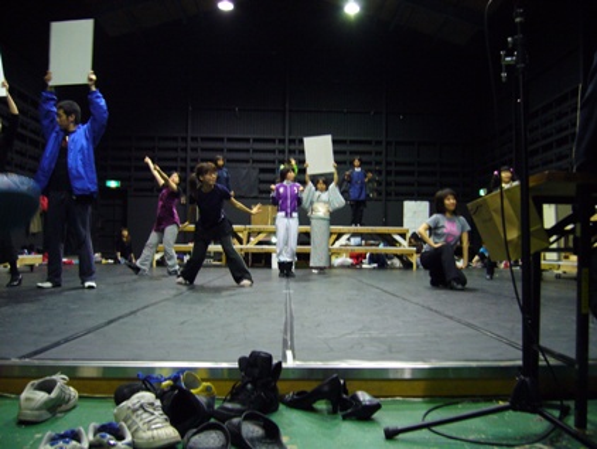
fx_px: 604
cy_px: 224
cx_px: 298
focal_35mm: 35
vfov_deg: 40.7
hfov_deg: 52.6
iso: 200
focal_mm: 5.8
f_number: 2.8
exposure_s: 1/8
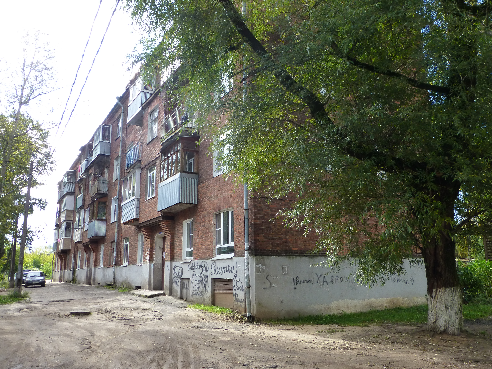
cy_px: 184
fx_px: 384
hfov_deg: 65.3
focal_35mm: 27
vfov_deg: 51.4
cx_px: 246
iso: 160
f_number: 4
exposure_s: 1/250
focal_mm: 4.8
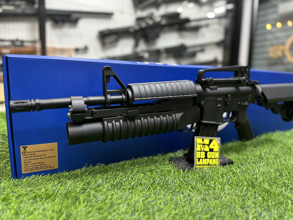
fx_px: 203
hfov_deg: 71.6
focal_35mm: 24
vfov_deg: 56.8
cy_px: 110
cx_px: 146
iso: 400
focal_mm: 6.86
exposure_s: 1/50
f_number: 1.78
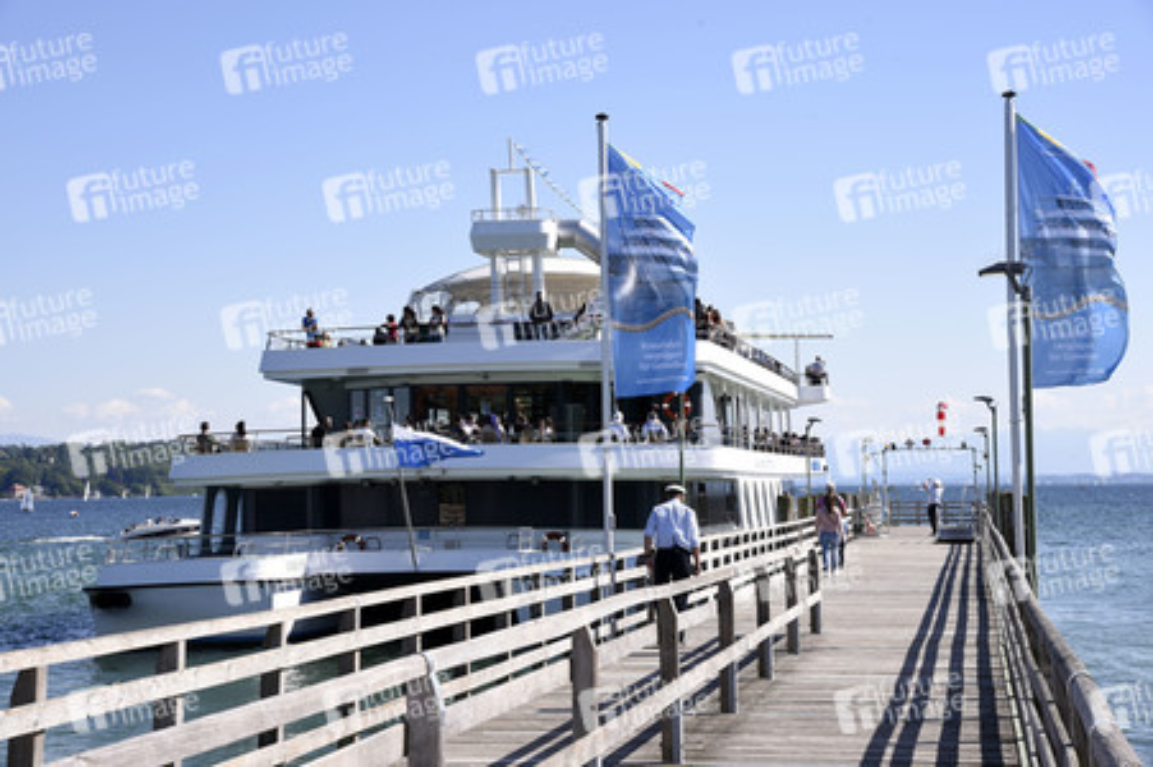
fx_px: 2080
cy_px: 384
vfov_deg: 20.9
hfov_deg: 31.0
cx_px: 576
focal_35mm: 65
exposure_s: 1/160
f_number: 11
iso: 200
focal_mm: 65
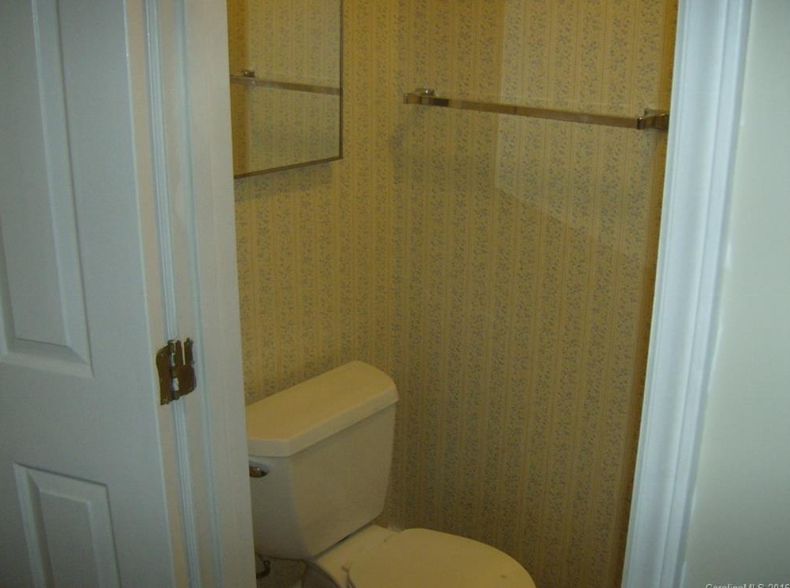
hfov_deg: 50.3
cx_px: 390
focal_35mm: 37
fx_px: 842
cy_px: 294
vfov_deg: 38.5
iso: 200
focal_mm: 6
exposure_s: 1/60
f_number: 2.8
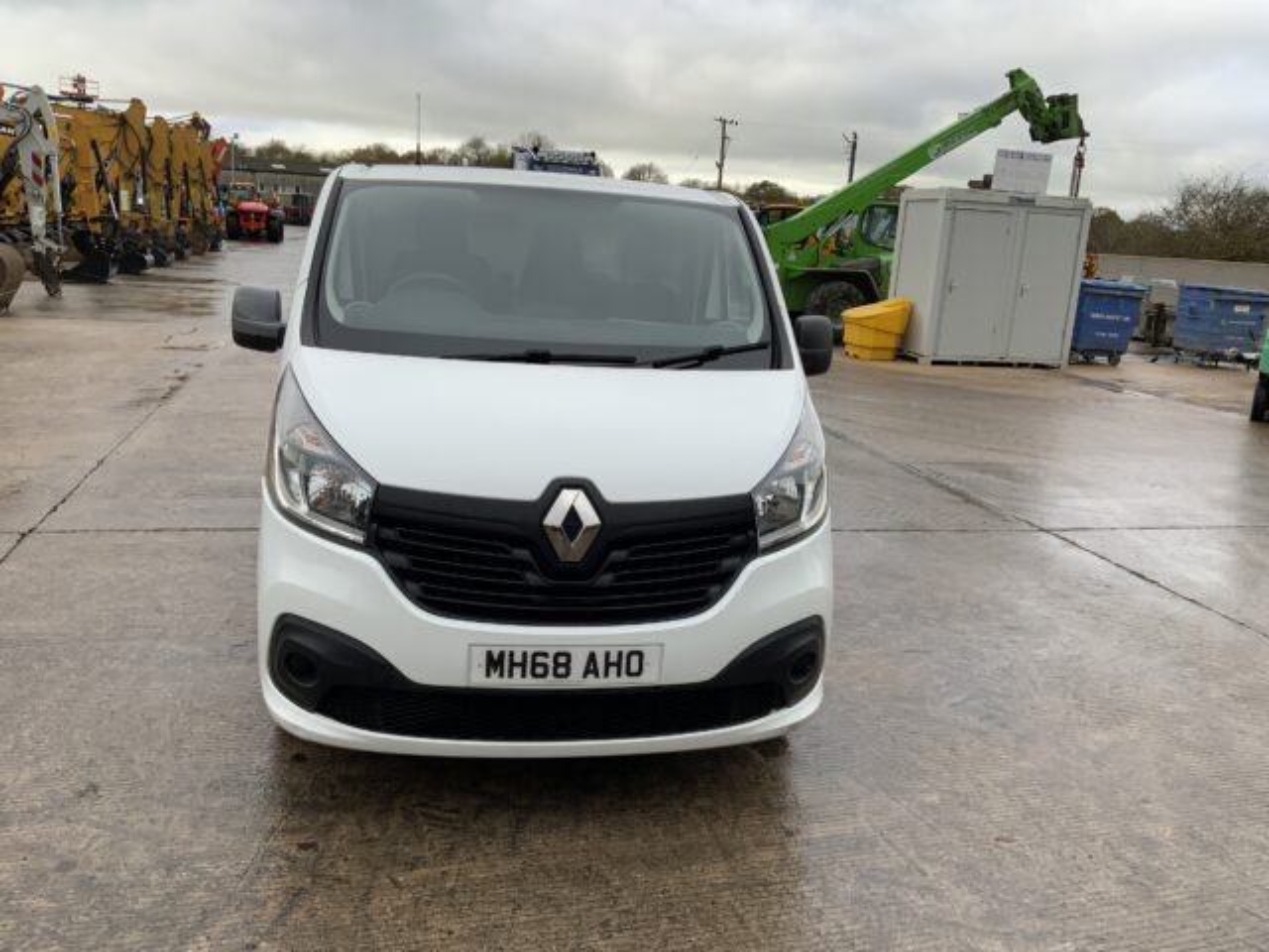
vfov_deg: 48.2
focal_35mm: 29
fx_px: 1063
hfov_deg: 61.7
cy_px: 476
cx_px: 634
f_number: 1.8
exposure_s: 1/171
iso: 16
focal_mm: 3
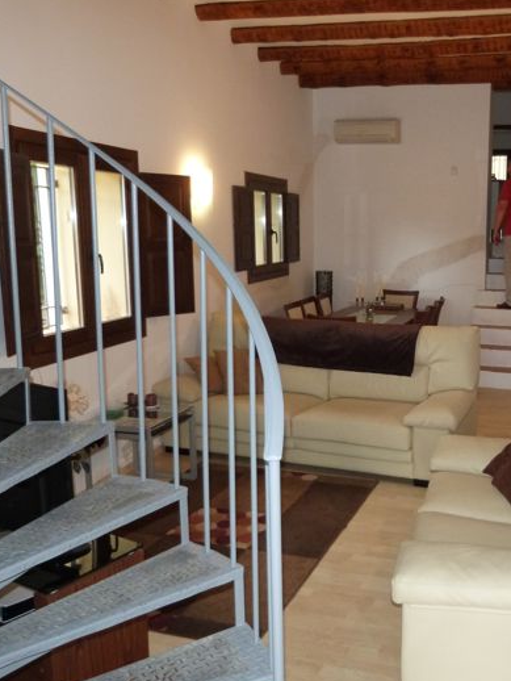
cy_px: 342
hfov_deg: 40.2
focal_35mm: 34
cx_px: 408
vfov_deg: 53.9
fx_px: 669
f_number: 2.8
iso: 320
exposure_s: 1/60
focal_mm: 4.5
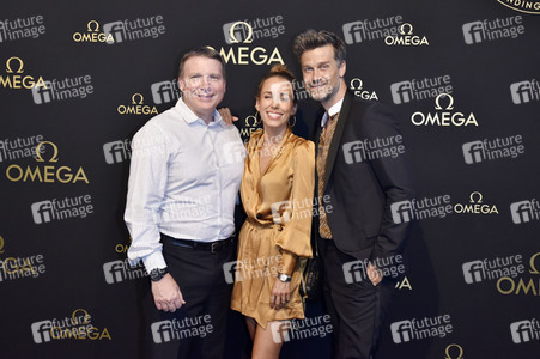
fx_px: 630
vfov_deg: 31.8
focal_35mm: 42
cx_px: 270
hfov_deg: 46.4
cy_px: 180
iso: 2500
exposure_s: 1/250
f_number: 7.1
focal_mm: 42
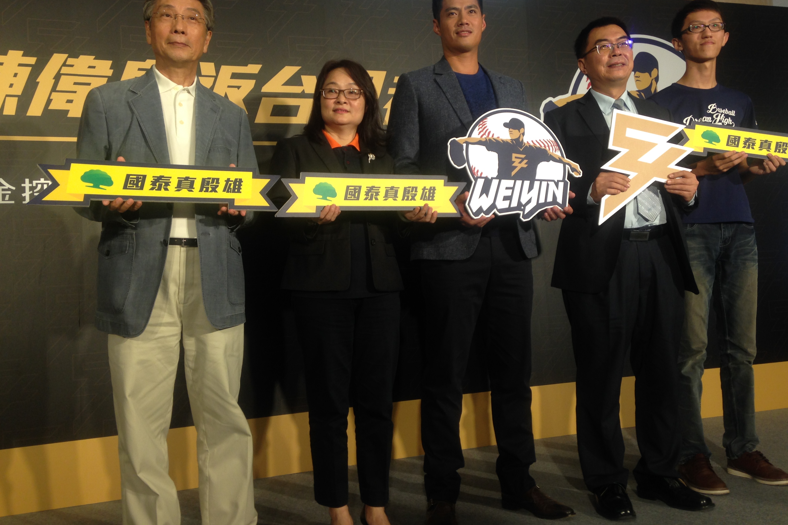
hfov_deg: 54.4
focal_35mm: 35
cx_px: 398
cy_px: 233
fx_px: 766
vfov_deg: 37.8
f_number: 2.4
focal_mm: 4.12
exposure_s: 1/20
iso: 50
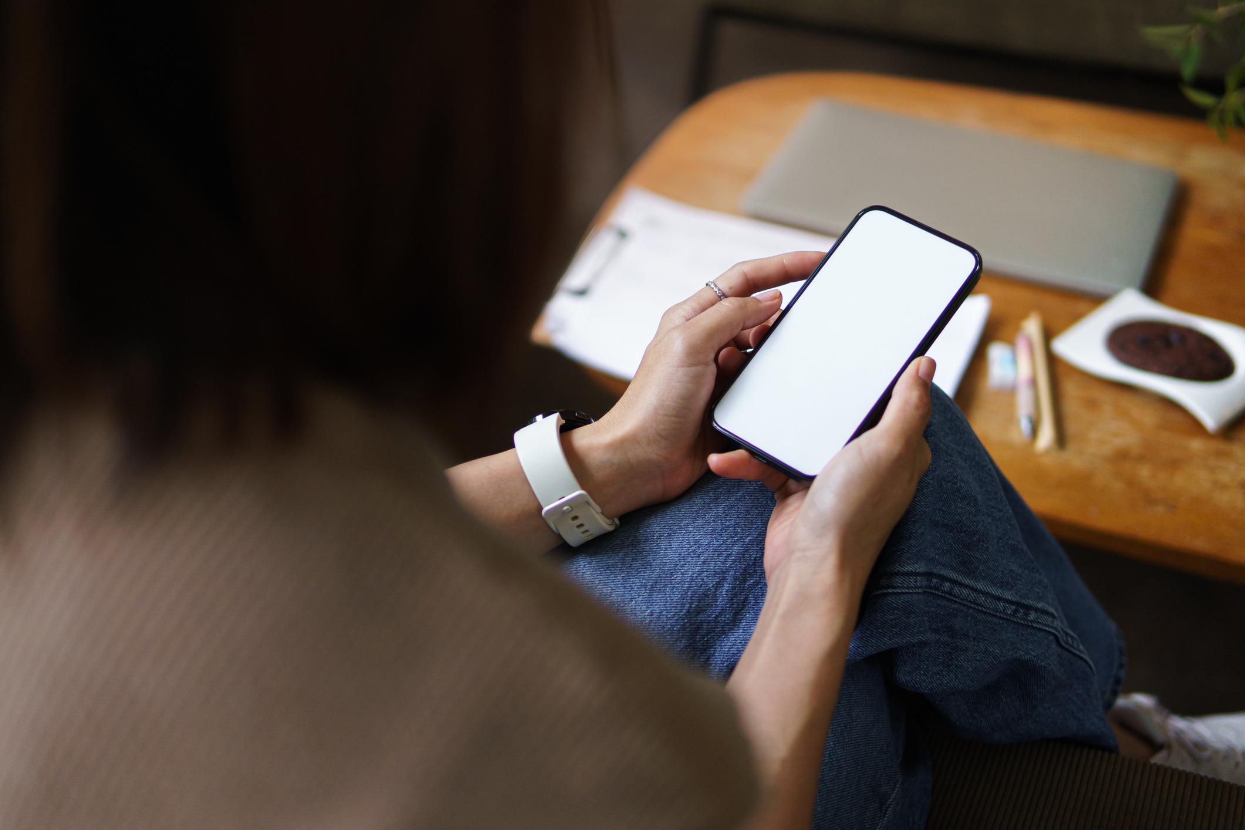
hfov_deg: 43.6
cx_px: 622
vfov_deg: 29.9
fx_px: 1556
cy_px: 415
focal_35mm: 45
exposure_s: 1/1250
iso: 400
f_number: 1.4
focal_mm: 30
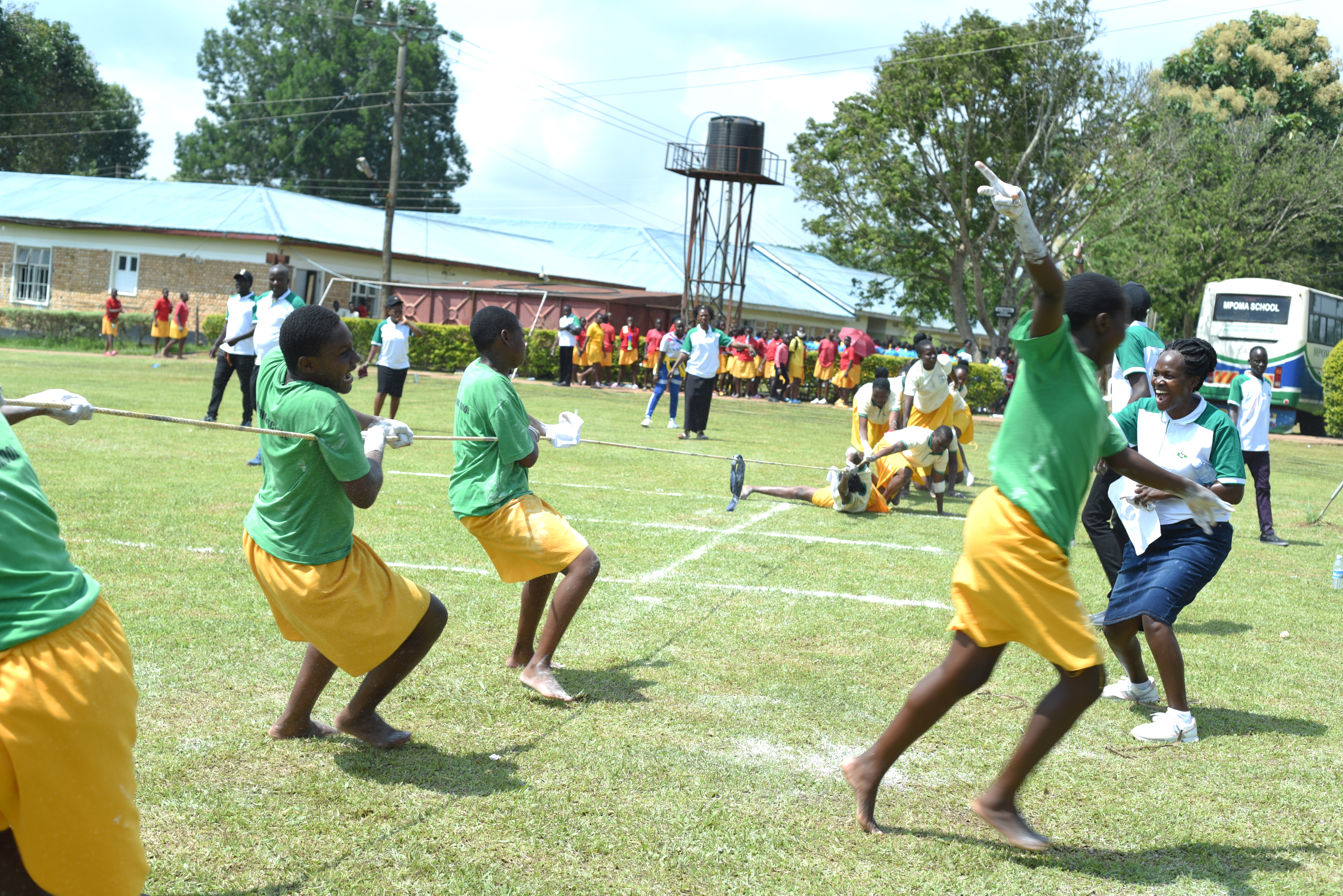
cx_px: 672
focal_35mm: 50
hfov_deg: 39.6
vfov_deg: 27.0
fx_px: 1866
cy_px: 448
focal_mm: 50
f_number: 5.6
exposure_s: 1/160
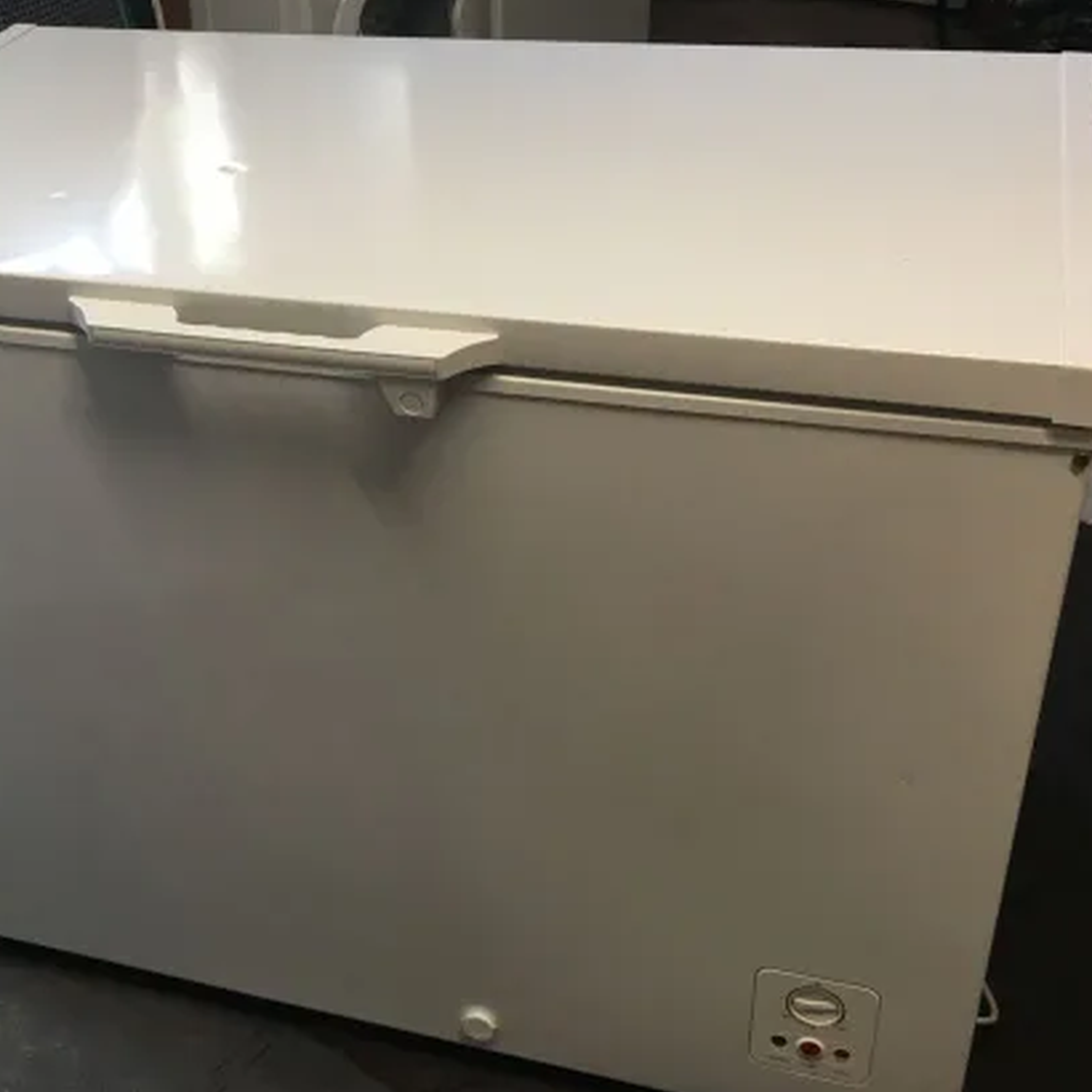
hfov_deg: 37.0
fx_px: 1606
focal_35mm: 45
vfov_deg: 37.6
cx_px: 333
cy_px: 546
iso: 64
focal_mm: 4.15
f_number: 2.2
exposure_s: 1/33
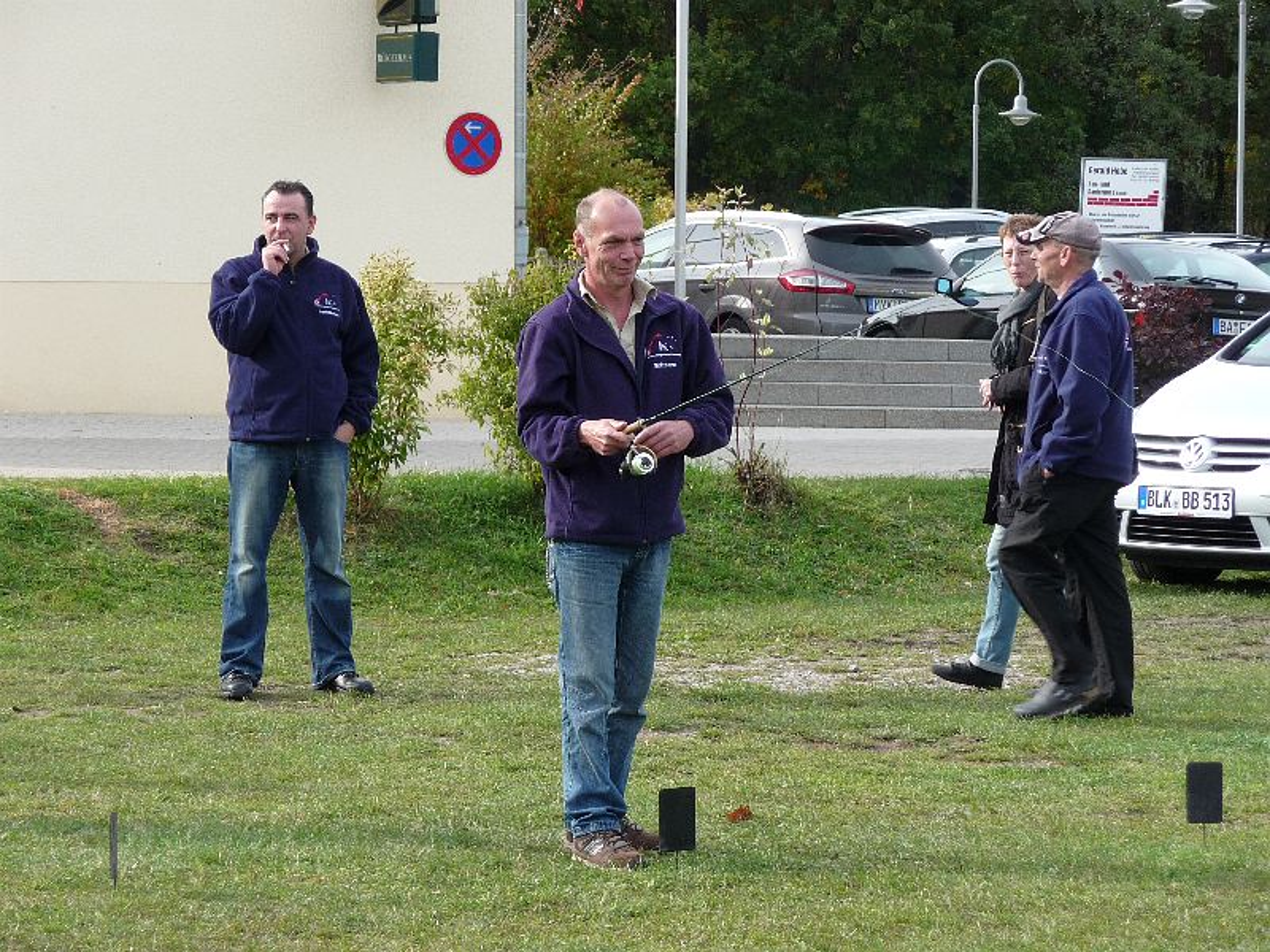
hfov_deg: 12.5
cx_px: 635
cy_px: 476
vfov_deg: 9.4
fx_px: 5797
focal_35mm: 158
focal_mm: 27.1
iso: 100
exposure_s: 1/160
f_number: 4.8
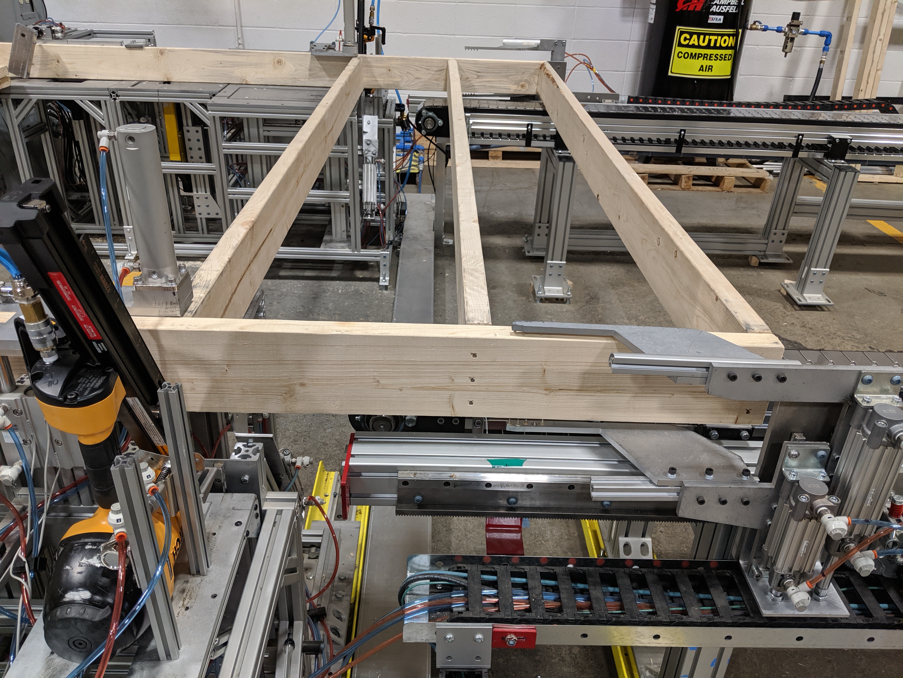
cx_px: 452
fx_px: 704
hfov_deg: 65.3
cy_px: 339
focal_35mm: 27
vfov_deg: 51.4
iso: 179
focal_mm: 4.44
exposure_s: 1/120
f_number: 1.8
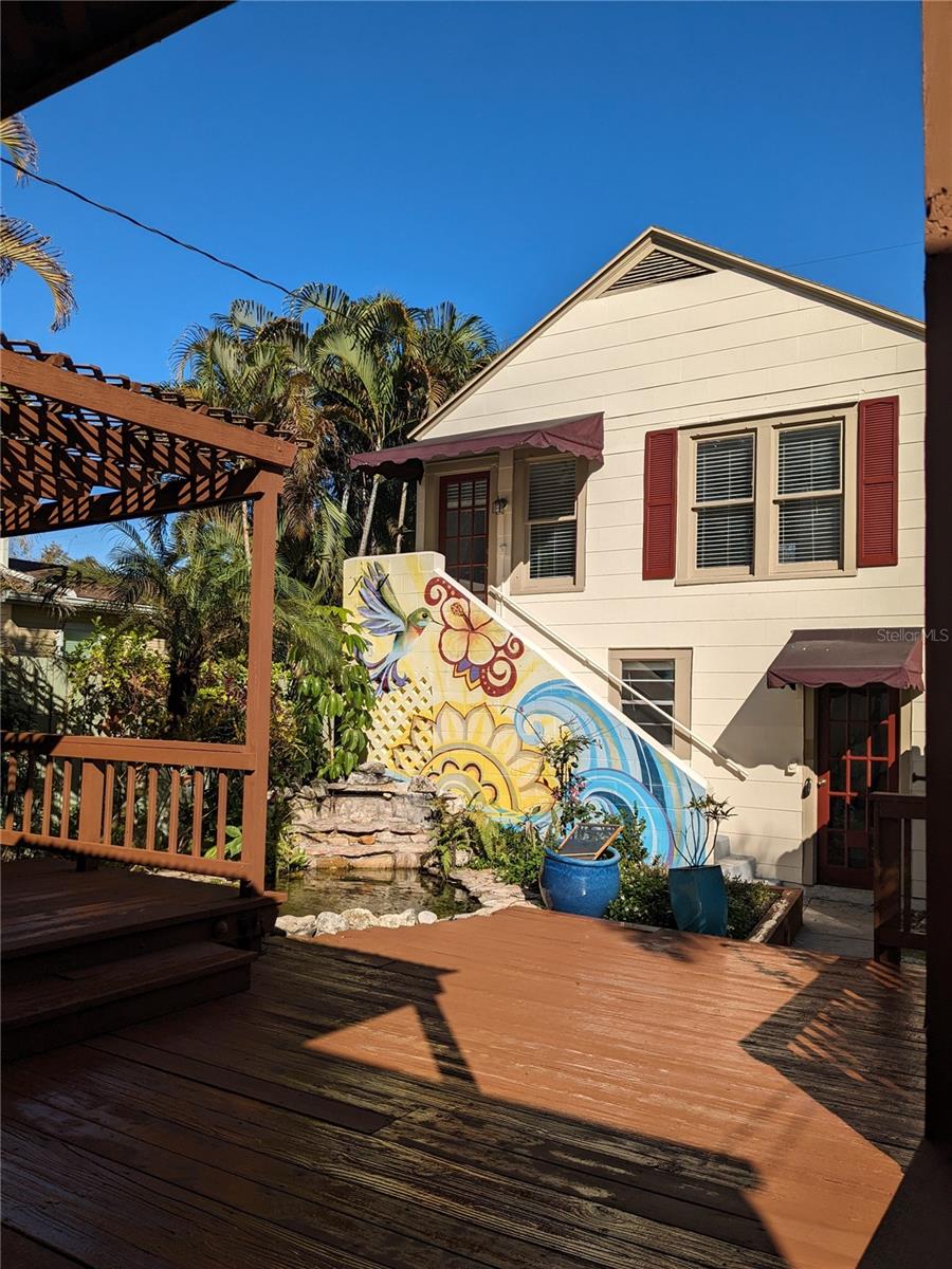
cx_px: 476
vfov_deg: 65.3
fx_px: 990
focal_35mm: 27
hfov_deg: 51.4
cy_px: 634
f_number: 1.73
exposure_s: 1/7812
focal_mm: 4.38
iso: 64
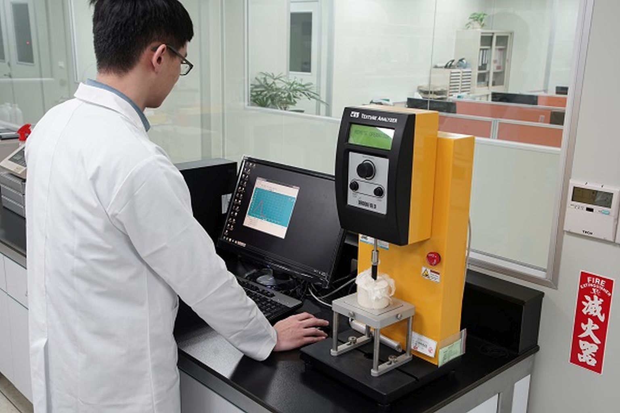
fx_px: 689
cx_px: 310
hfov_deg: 48.5
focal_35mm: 40
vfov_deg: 33.4
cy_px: 206
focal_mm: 40
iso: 800
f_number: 6.3
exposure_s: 1/20
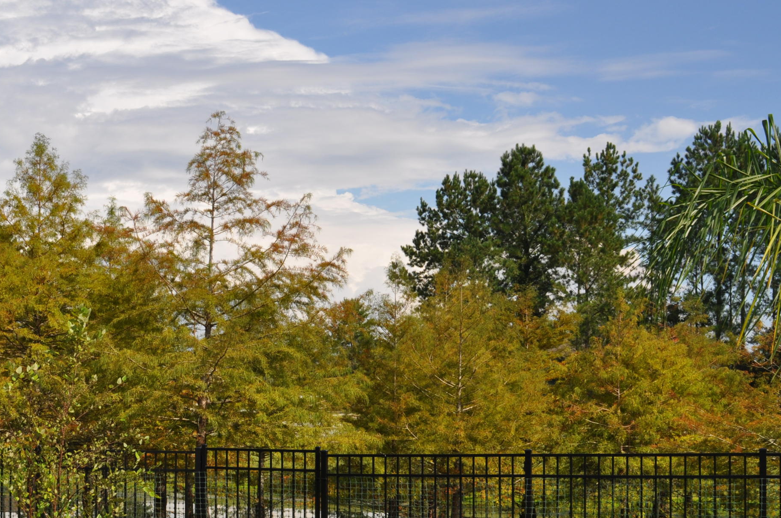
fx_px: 1170
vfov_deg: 24.7
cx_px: 177
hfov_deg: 35.9
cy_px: 393
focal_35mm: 54
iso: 200
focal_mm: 22
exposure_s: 1/400
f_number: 10
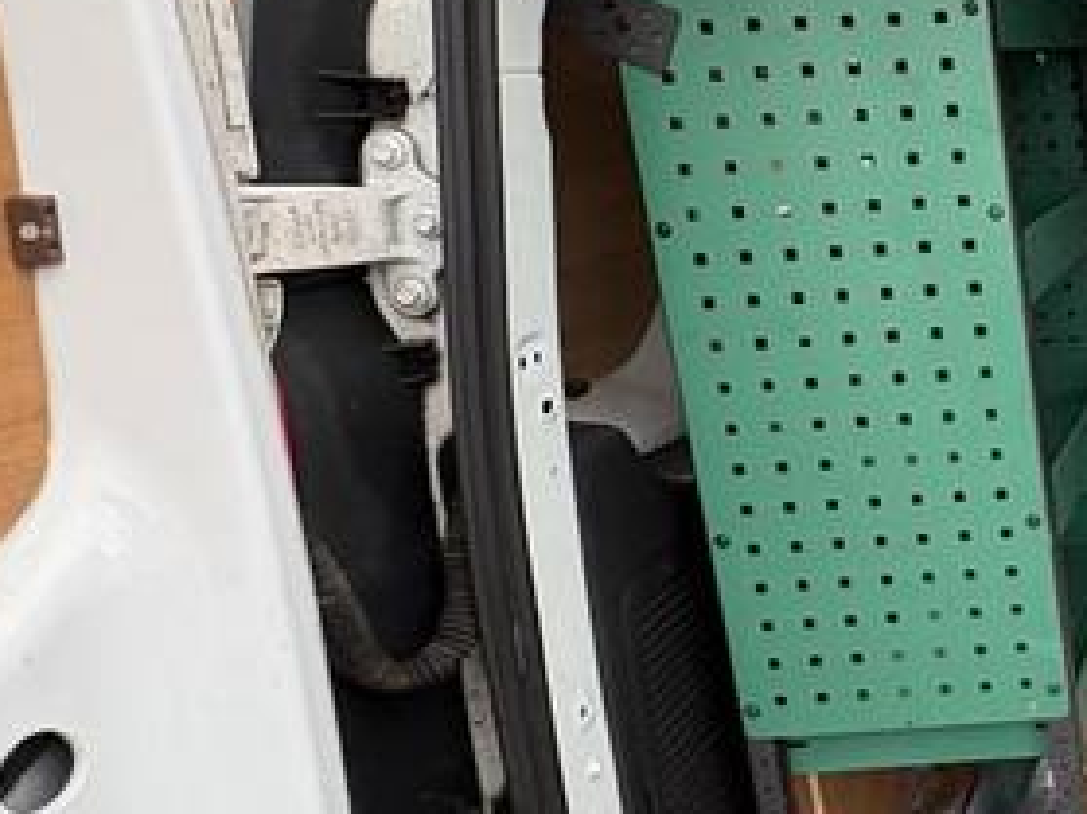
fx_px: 1412
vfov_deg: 32.1
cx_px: 1410
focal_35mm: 45
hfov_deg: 32.1
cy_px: 440
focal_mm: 2.22
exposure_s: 1/136
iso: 125
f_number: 2.2
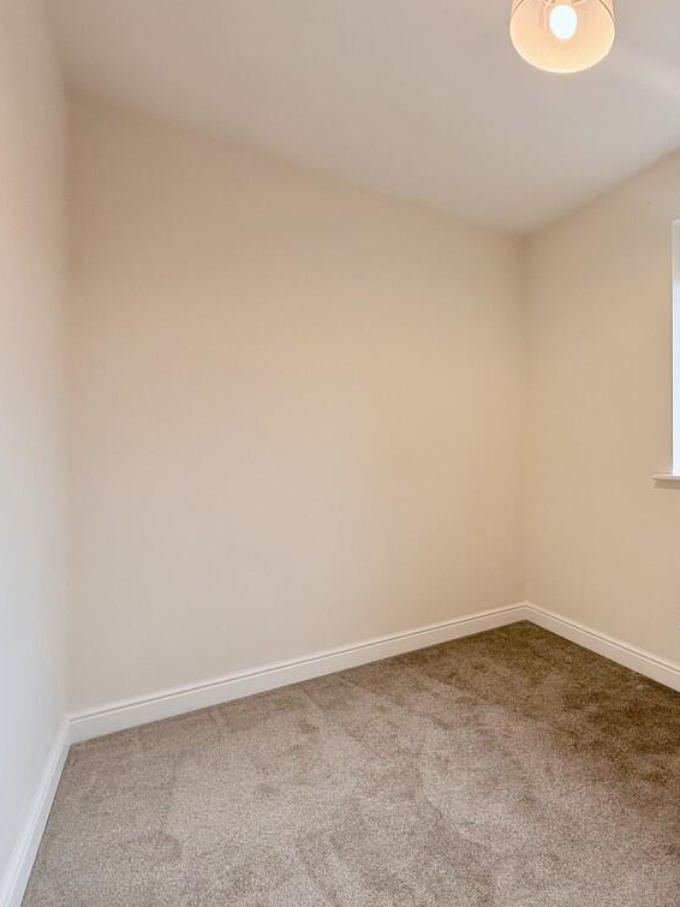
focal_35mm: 19
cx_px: 581
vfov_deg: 84.7
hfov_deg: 60.6
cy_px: 447
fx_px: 498
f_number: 2.2
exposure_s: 1/100
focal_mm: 2.22
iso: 64
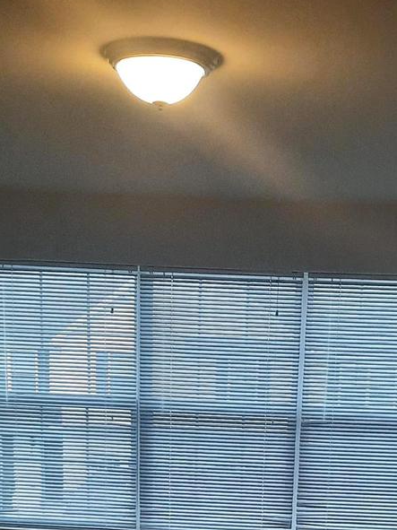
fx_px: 994
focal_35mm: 65
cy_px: 639
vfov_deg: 26.5
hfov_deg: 22.5
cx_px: 271
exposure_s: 1/60
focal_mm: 4.6
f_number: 2
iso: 160
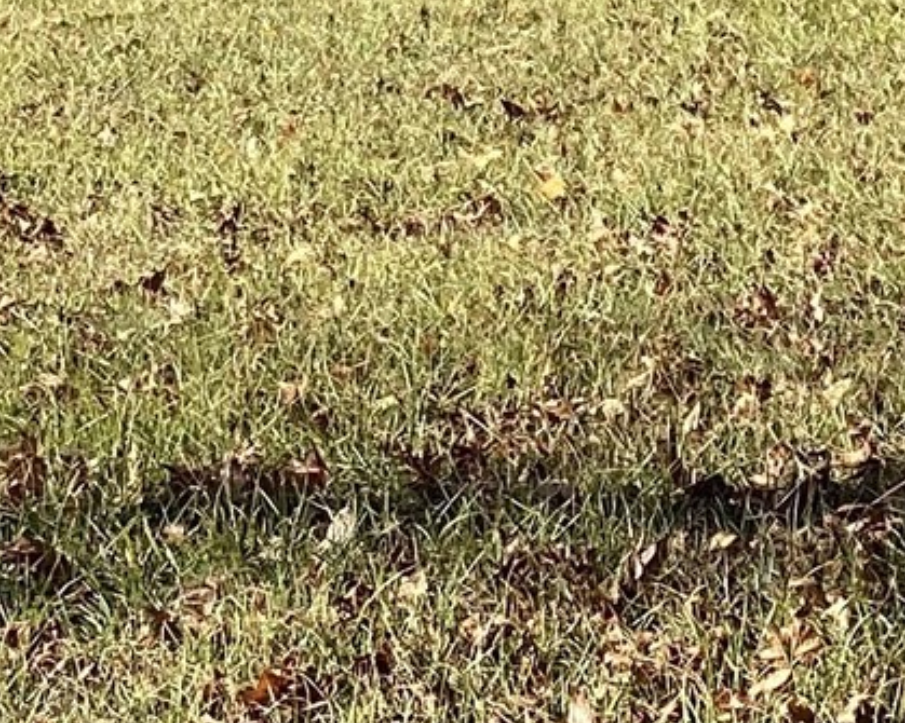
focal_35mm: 148
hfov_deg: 13.0
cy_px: -337
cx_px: 743
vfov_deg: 10.1
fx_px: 3963
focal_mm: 3.3
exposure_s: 1/652
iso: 25
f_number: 2.4
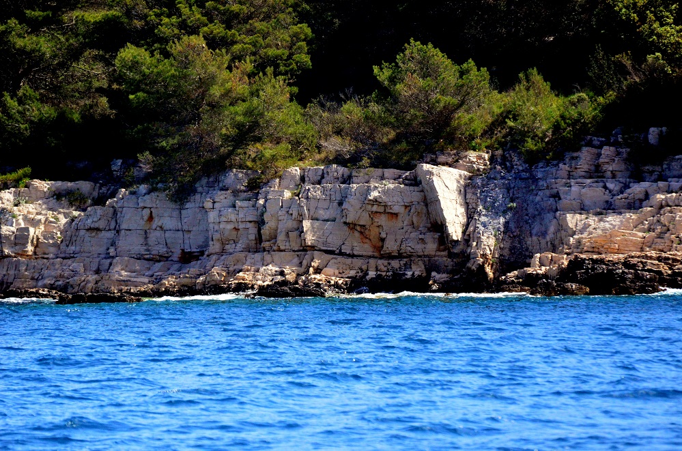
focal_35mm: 345
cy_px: 226
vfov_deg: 4.0
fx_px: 6520
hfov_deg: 6.0
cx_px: 341
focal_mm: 230
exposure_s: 1/8000
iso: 2800
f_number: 5.3
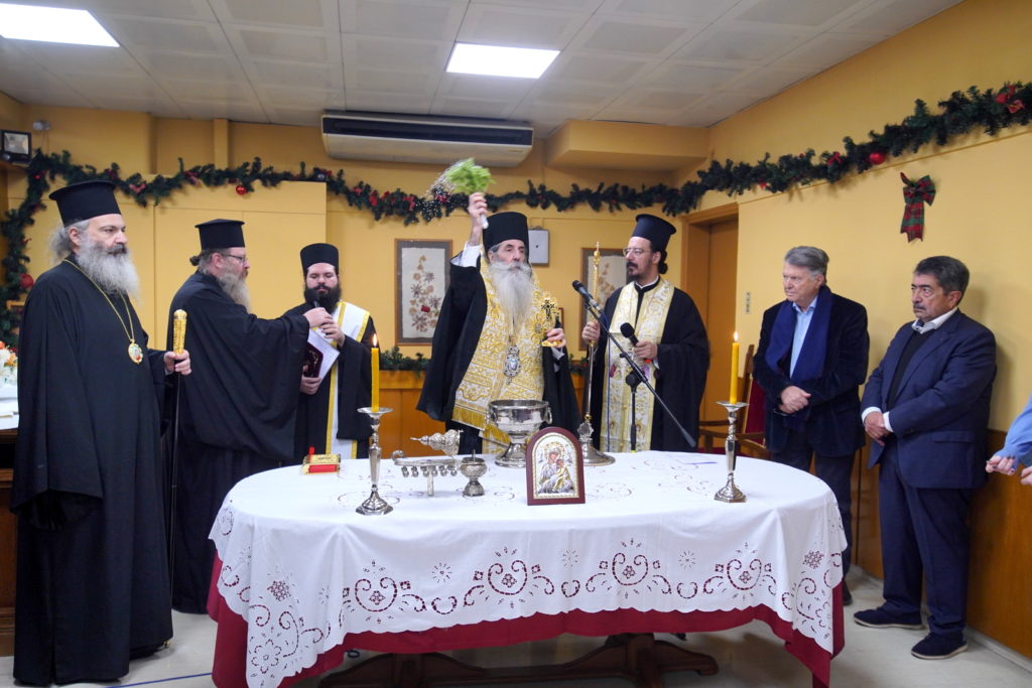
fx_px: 831
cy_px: 344
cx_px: 516
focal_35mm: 29
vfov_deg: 45.0
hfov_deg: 63.7
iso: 1250
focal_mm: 29
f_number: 3.5
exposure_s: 1/250
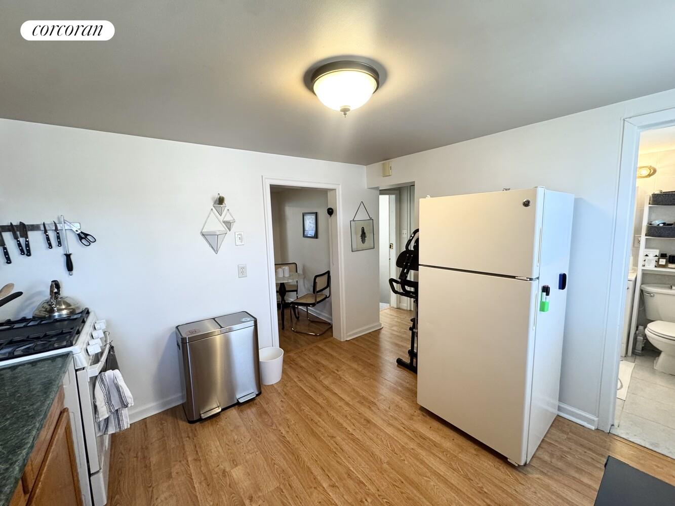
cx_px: 338
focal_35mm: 14
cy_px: 253
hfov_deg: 102.1
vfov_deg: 85.7
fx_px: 273
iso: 200
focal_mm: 2.22
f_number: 2.2
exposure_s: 1/60
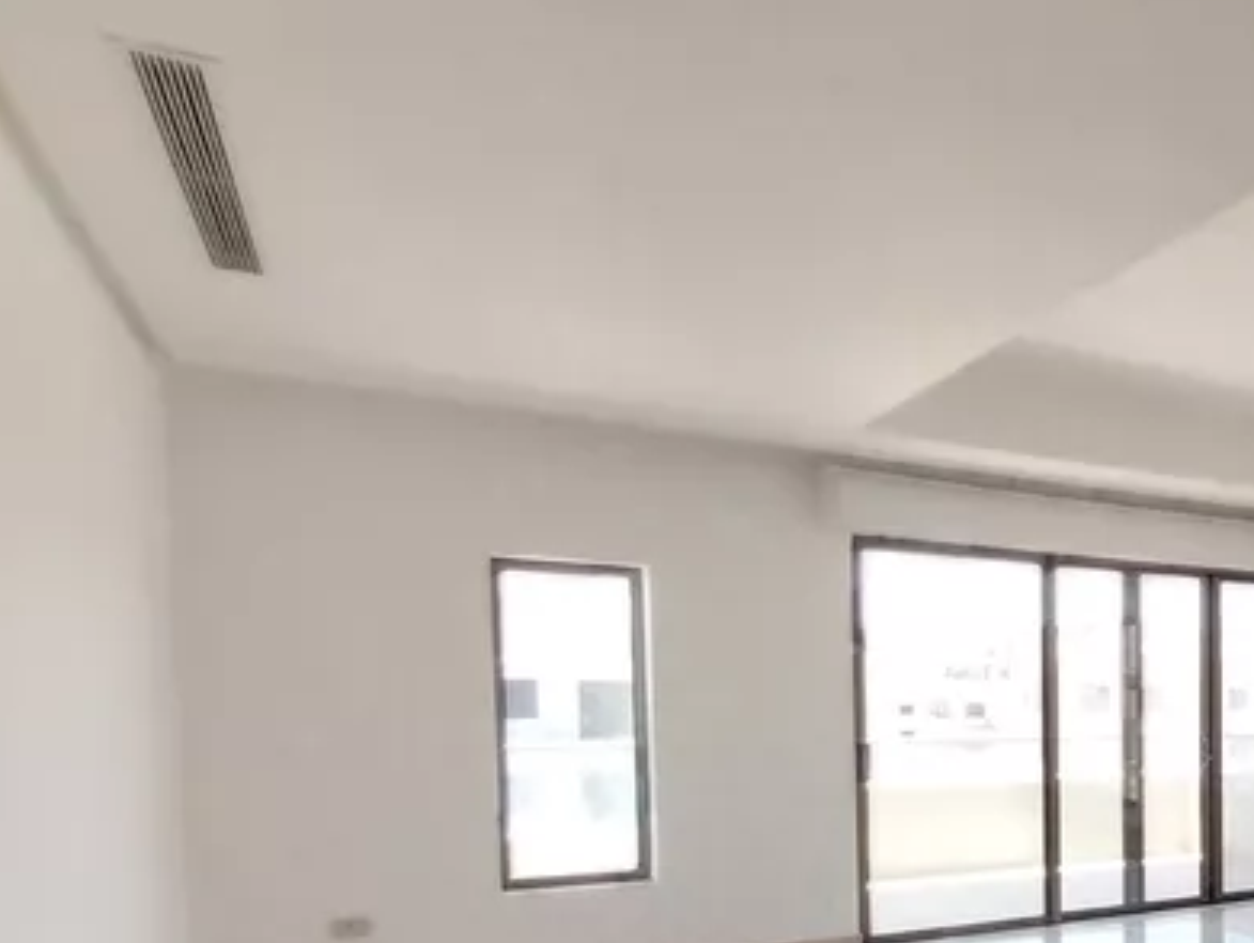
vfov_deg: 43.3
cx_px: 1413
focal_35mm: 31
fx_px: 1124
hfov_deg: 43.5
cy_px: 763
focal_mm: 1.3
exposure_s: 1/50
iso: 100
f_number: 2.2
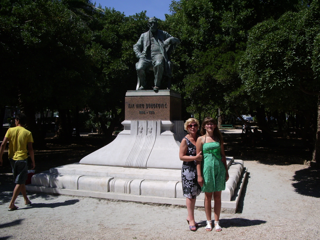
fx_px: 324
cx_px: 160
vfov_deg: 40.7
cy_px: 120
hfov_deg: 52.6
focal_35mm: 35
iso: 80
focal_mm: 5.8
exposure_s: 1/1000
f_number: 4.3
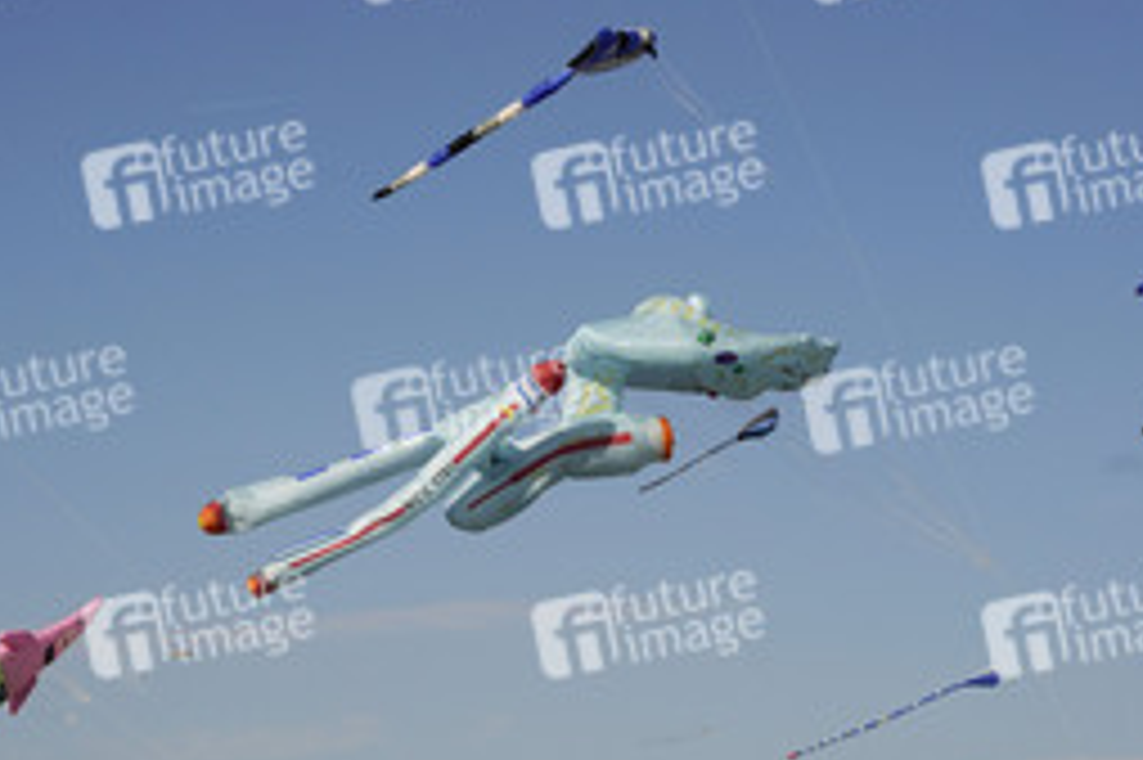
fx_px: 4505
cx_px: 529
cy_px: 513
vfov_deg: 9.6
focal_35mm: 142
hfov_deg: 14.5
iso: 400
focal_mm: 80
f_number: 8
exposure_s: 1/2500
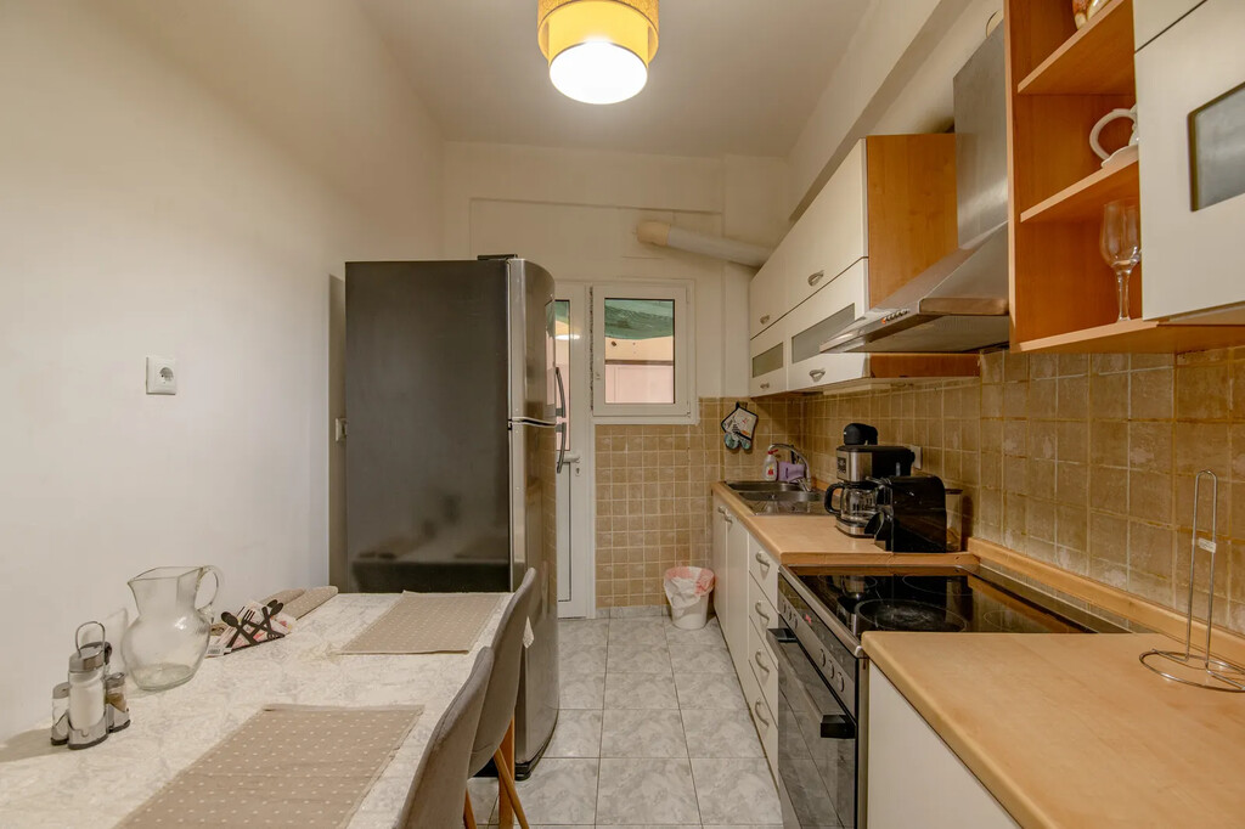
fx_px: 519
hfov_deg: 100.4
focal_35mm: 15
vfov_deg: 77.3
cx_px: 622
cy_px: 414
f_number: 5
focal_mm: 15
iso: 200
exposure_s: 1/8
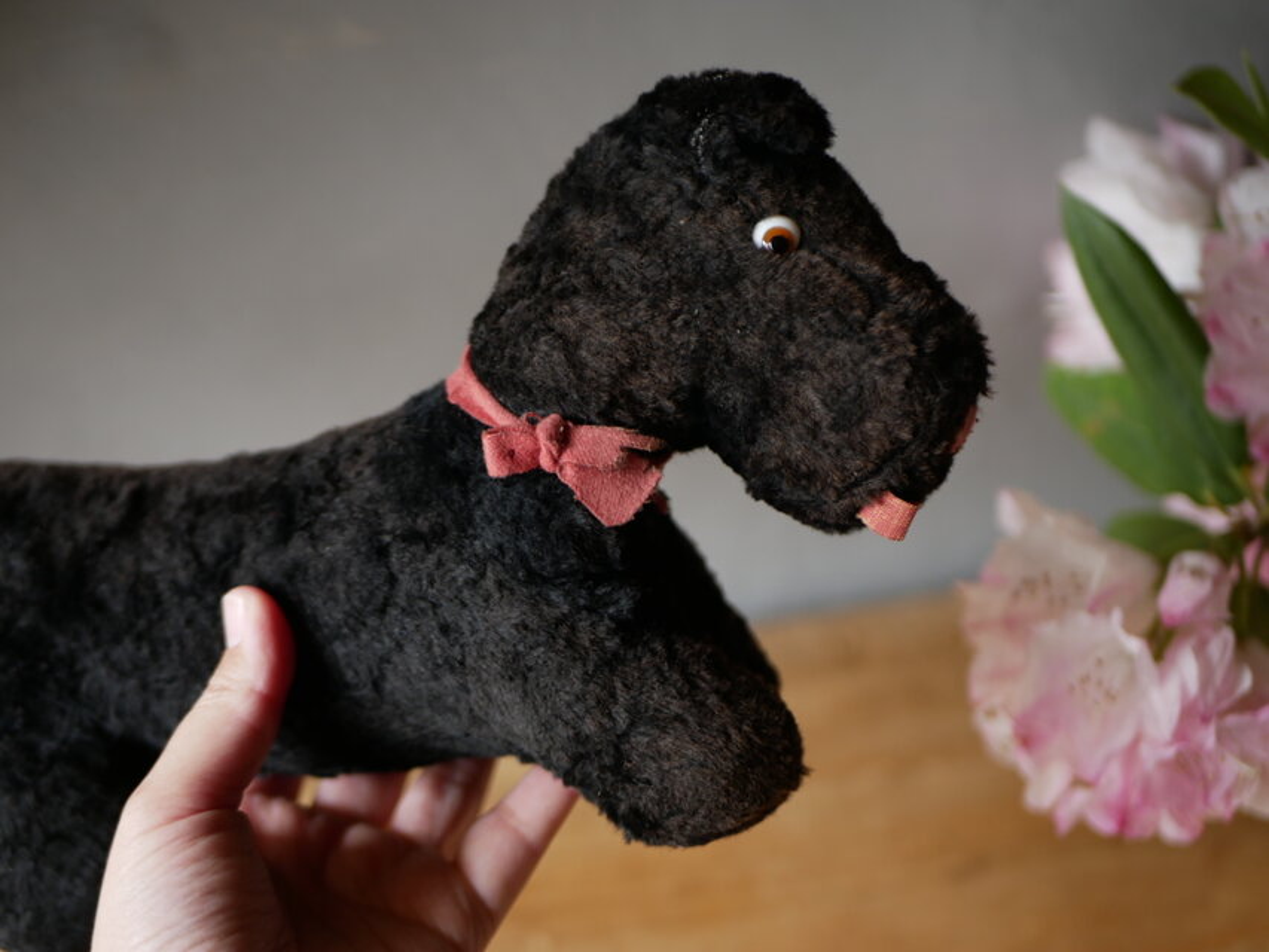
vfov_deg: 29.1
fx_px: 1833
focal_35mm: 50
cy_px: 476
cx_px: 634
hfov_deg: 38.2
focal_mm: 25
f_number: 2
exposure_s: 1/125
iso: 200
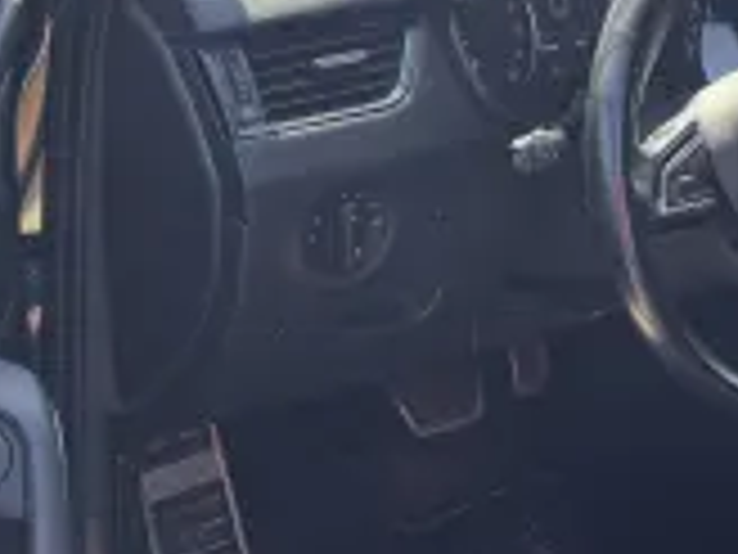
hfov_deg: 31.9
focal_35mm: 57
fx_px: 1215
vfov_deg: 25.6
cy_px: 351
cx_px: 684
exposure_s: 1/250
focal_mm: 5.96
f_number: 1.6
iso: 50
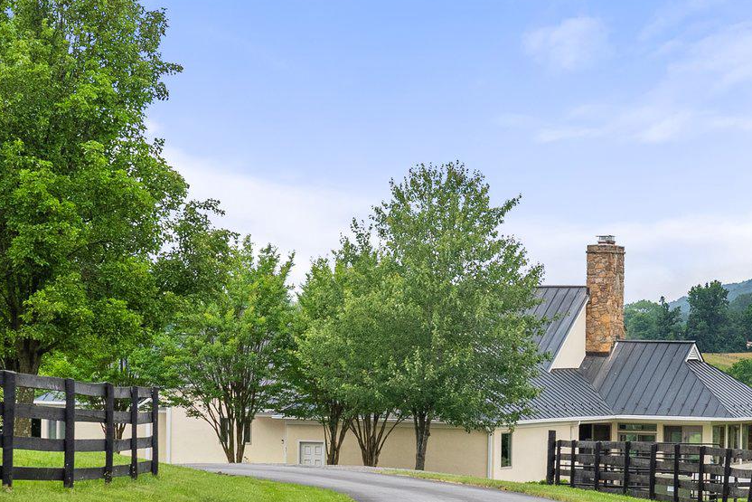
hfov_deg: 16.0
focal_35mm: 128
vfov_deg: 10.7
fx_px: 2674
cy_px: 360
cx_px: 425
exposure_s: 1/2000
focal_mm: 52
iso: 640
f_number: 5
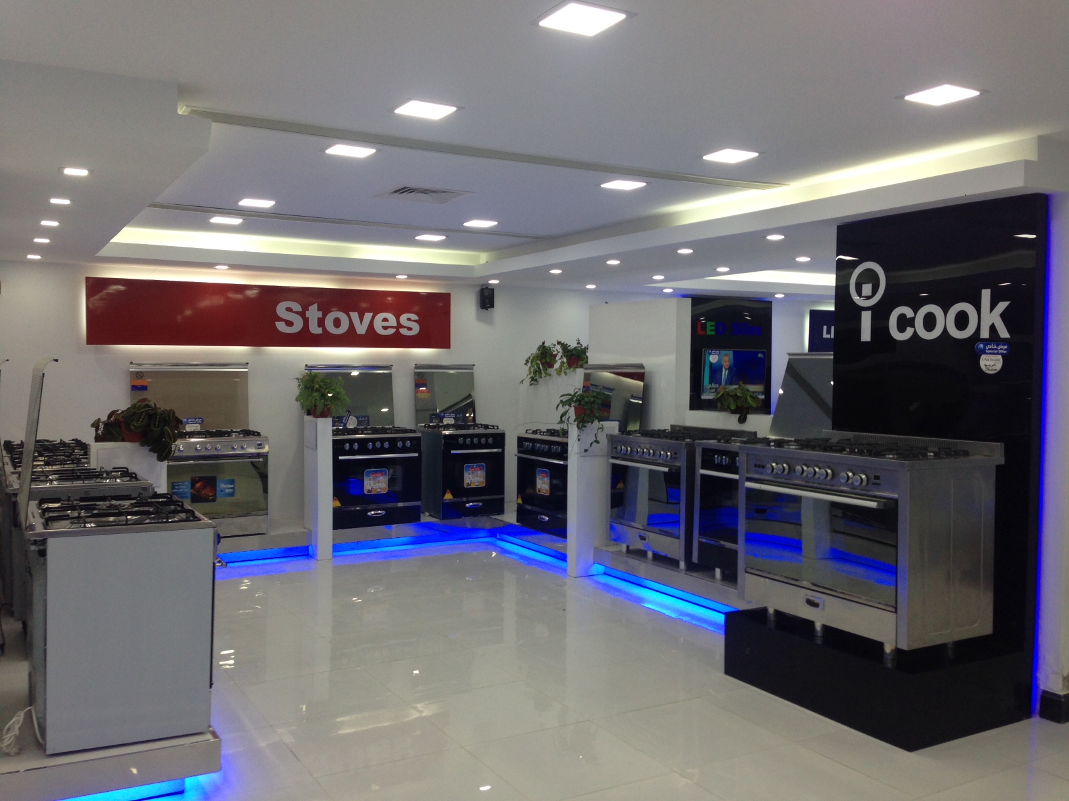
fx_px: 1019
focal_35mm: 33
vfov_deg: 42.9
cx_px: 534
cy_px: 400
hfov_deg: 55.4
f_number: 2.4
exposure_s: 1/60
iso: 64
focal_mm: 4.12
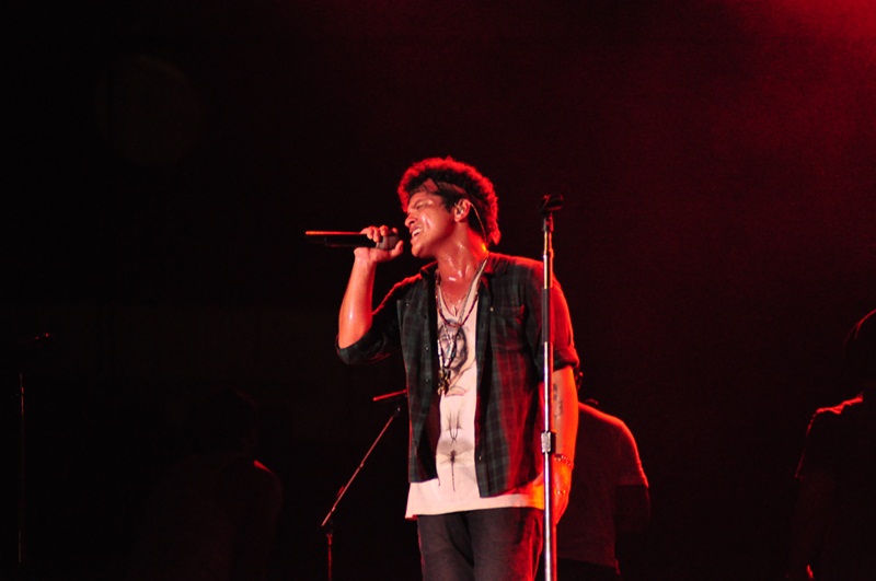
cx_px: 438
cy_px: 290
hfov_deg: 6.9
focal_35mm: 300
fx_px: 7290
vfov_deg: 4.6
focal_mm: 200
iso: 2500
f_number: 3.2
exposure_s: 1/250
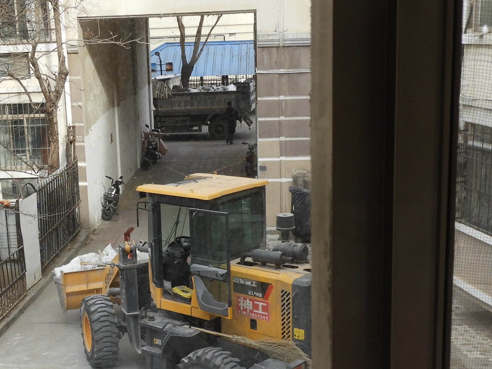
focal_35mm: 58
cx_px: 165
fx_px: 824
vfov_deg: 25.2
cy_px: 218
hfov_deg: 33.0
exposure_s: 1/250
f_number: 3.3
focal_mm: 4.3
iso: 100
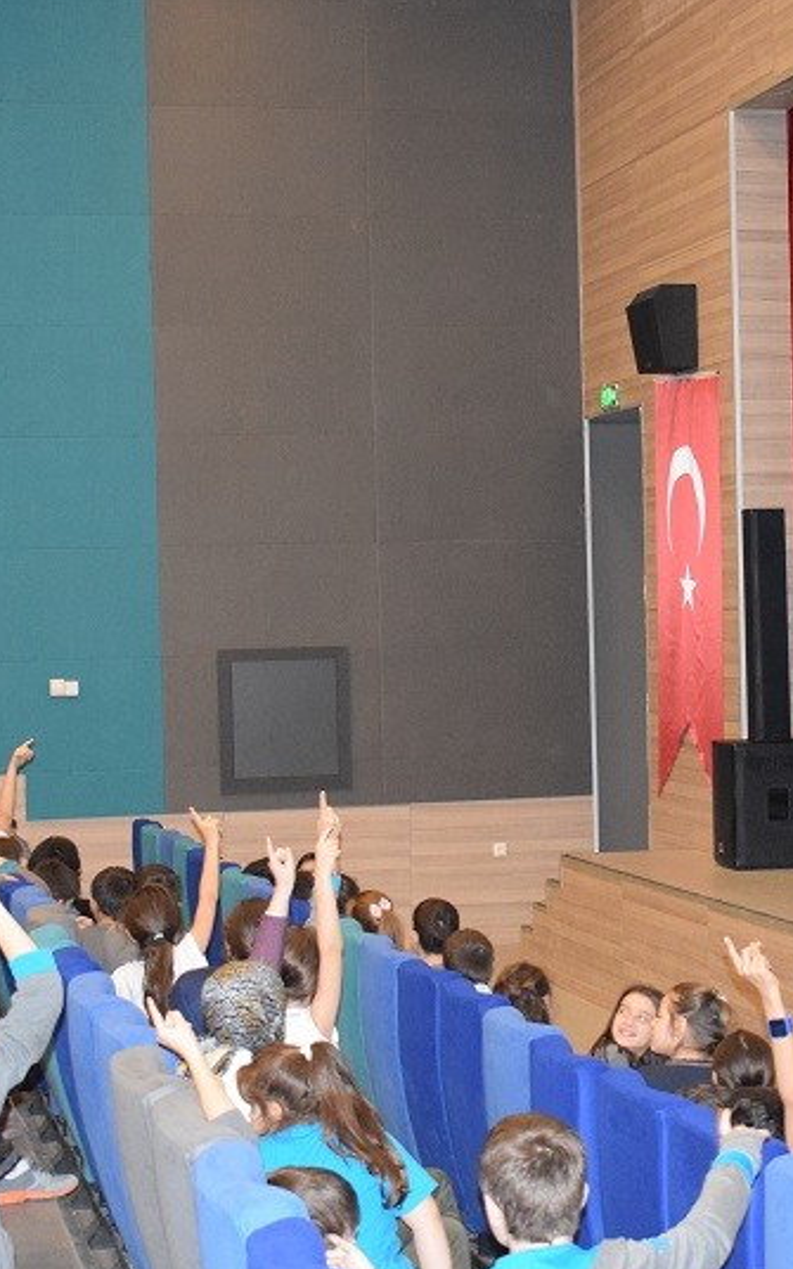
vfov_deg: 26.8
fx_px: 2663
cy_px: 623
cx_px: 544
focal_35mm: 77
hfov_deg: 16.9
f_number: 4.2
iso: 3200
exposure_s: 1/60
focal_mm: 30
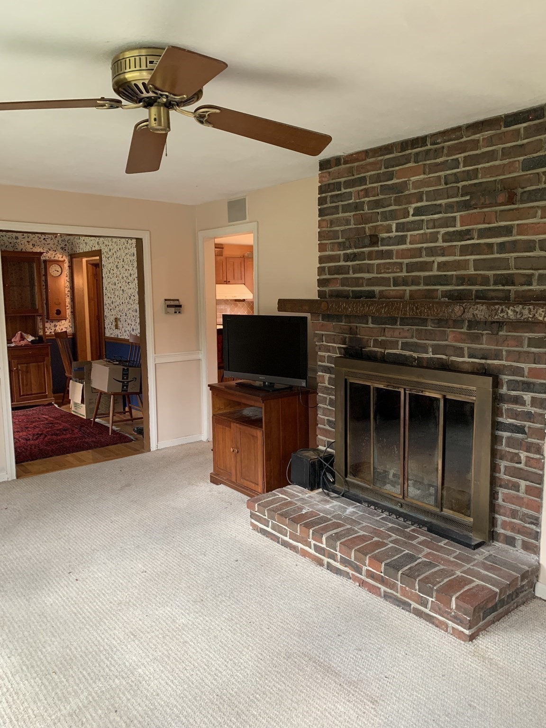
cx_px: 273
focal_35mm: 26
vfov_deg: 67.3
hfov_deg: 53.1
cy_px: 364
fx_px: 547
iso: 200
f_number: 1.8
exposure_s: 1/60
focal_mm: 4.25
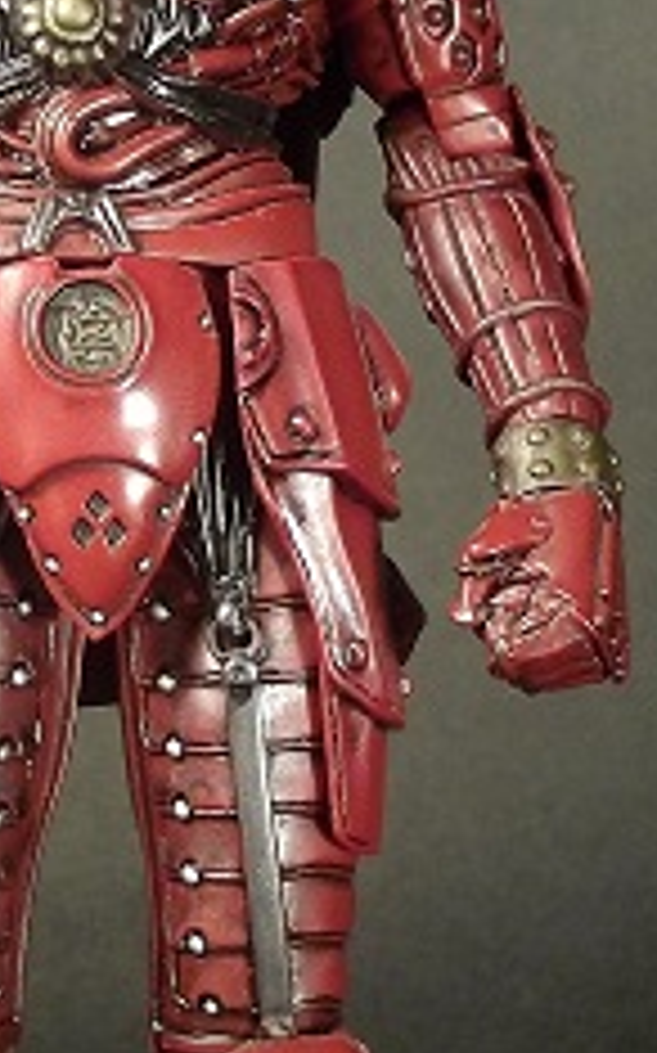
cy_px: 432
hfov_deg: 11.6
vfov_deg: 18.6
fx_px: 3213
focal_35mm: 112
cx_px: 52
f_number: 3.5
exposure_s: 1/13
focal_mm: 5.8
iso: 200
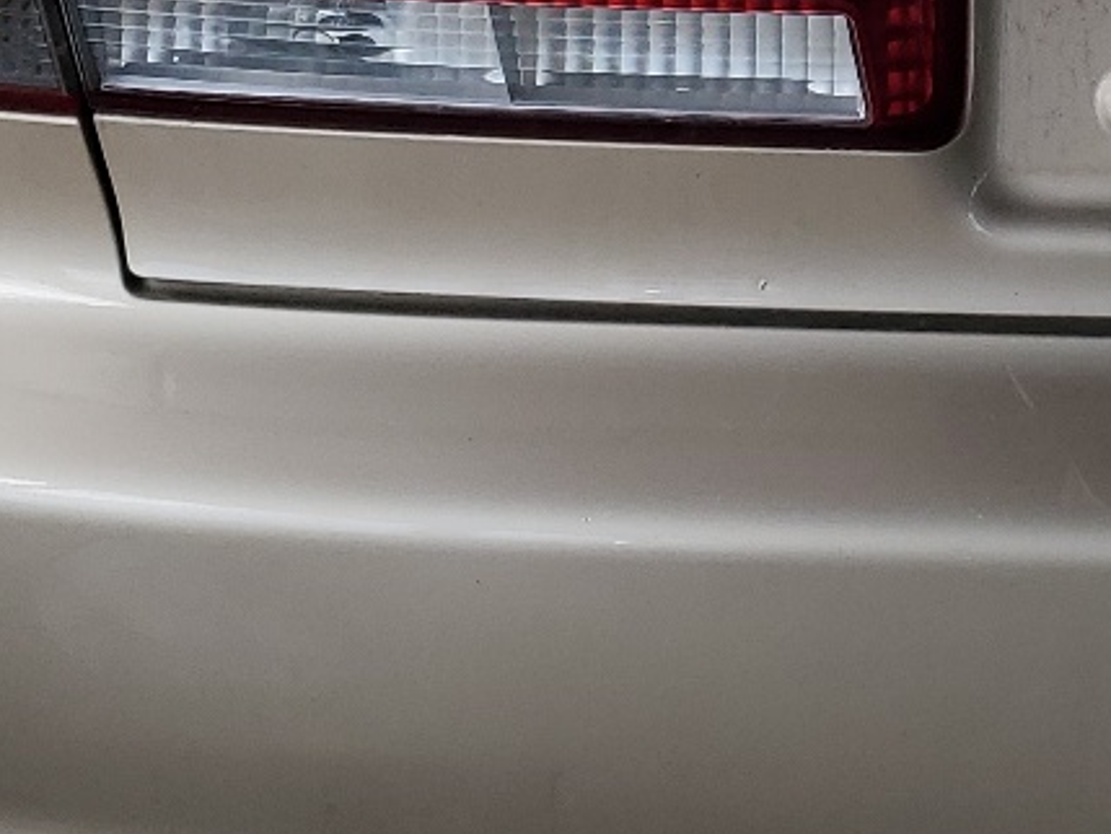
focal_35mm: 97
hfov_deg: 19.8
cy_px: -62
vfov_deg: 14.9
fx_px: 3114
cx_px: 1010
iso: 50
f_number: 1.5
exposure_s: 1/1111
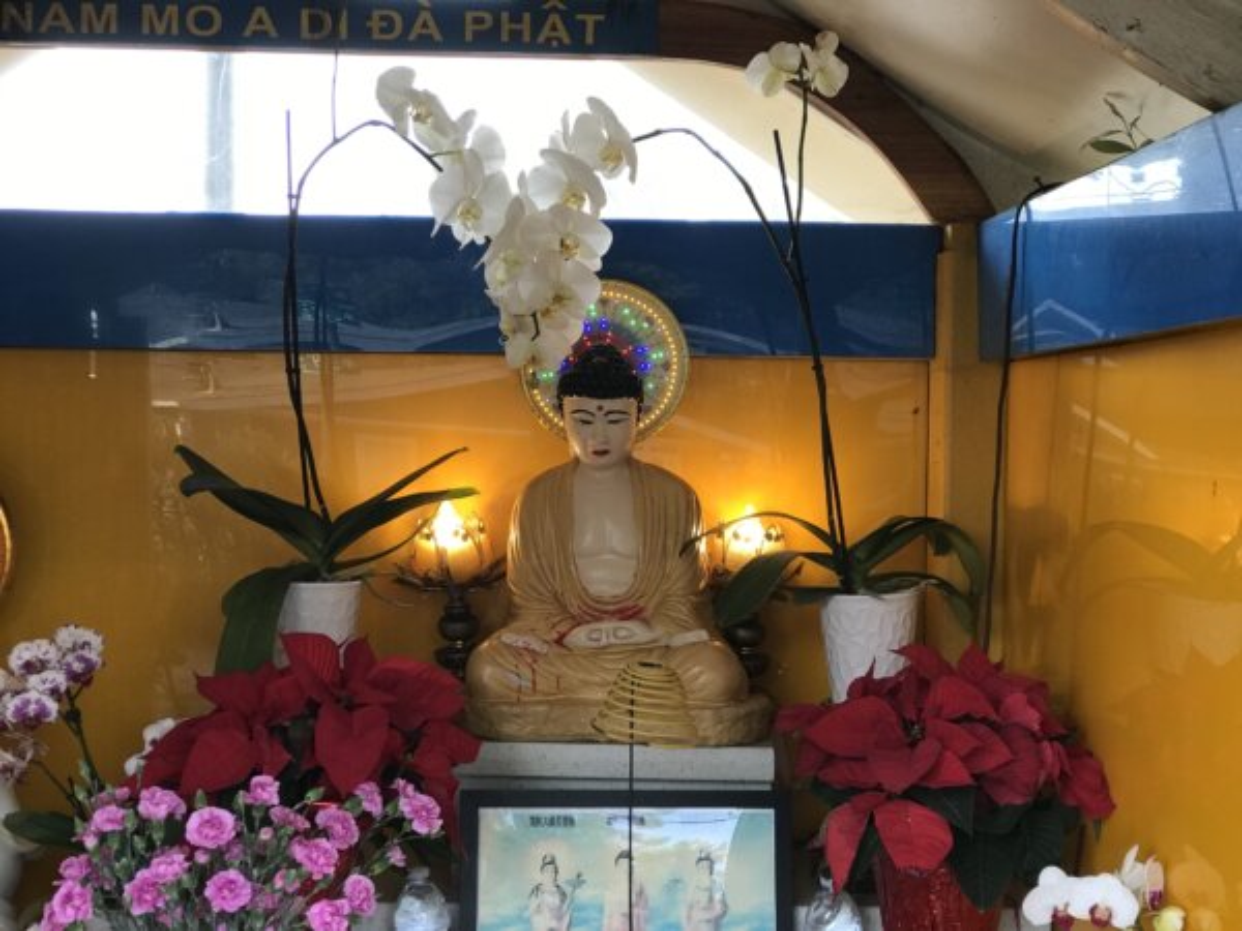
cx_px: 621
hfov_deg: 33.8
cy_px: 466
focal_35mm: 57
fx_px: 2045
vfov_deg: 25.7
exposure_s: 1/60
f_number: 2.8
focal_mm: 6.6
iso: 32
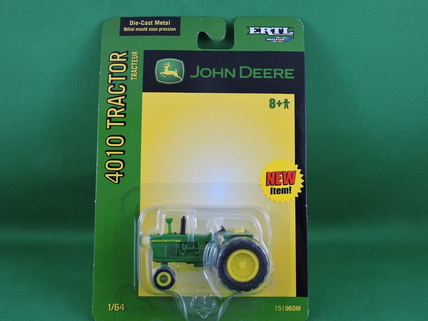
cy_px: 160
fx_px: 556
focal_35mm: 45
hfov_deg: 42.1
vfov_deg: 32.2
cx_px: 214
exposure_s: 1/40
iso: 100
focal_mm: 8.1
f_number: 4
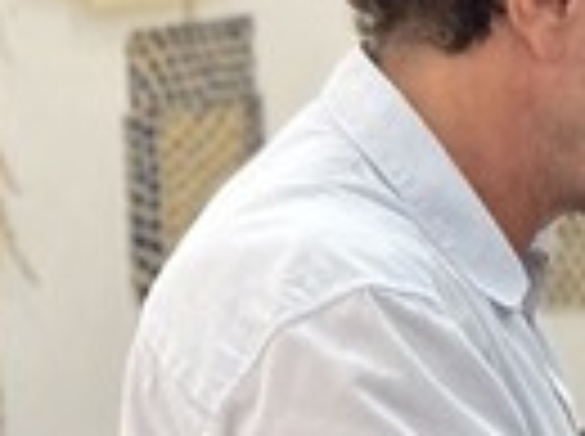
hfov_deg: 6.6
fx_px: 4673
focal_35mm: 277
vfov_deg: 5.3
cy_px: 27
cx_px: 1602
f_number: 1.78
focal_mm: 6.76
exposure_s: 1/50
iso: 100
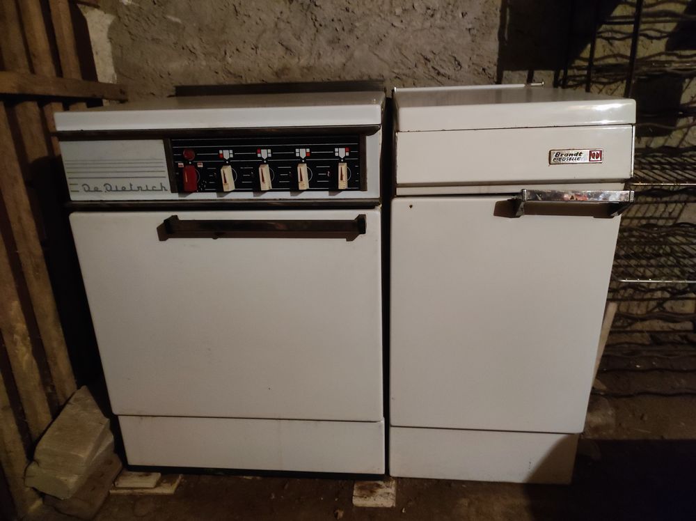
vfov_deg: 54.8
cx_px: 348
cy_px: 260
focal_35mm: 25
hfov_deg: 69.4
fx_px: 502
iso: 2316
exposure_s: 1/20
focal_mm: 4.7
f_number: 1.79
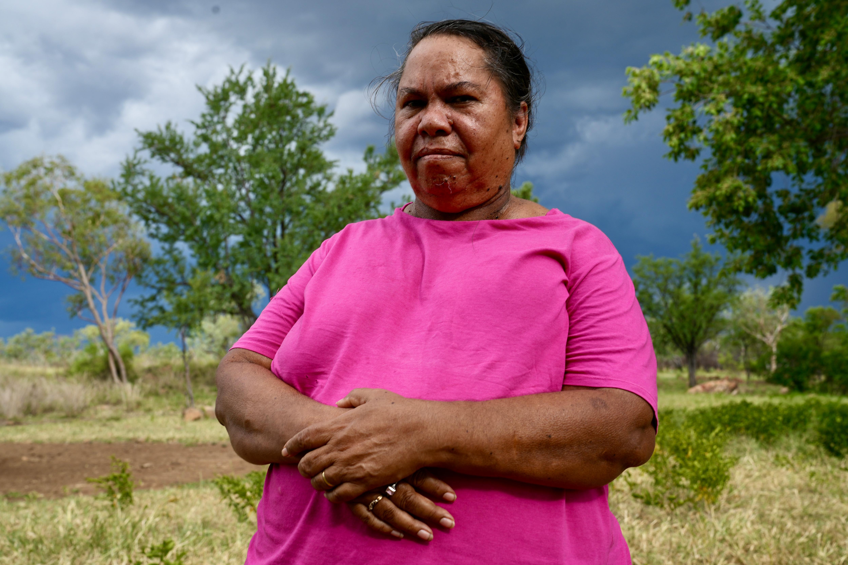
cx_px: 424
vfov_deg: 31.9
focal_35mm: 42
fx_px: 989
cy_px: 282
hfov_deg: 46.4
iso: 100
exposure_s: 1/160
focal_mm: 42
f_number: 8
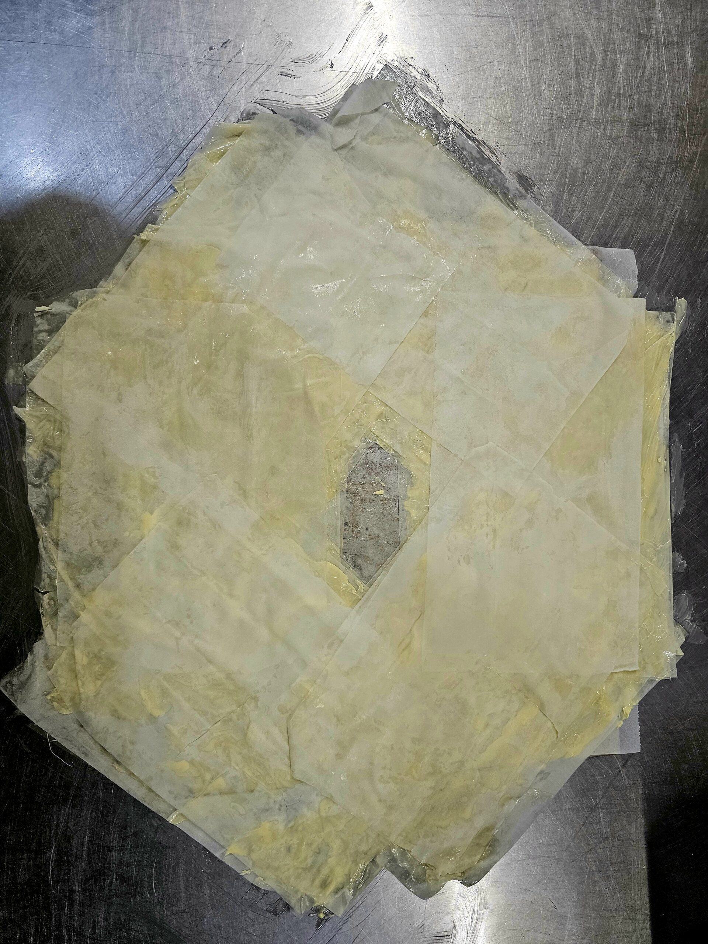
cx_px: 354
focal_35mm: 23
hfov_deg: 58.9
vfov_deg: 73.9
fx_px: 627
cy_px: 472
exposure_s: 1/101
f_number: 1.7
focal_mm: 6.3
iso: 200
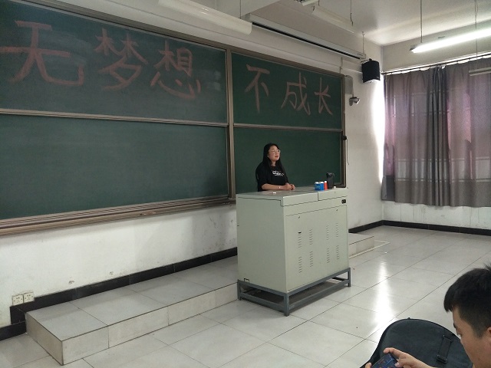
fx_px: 312
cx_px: 246
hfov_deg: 76.4
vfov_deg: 61.1
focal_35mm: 22
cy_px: 184
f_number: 2
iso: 269
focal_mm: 3.79
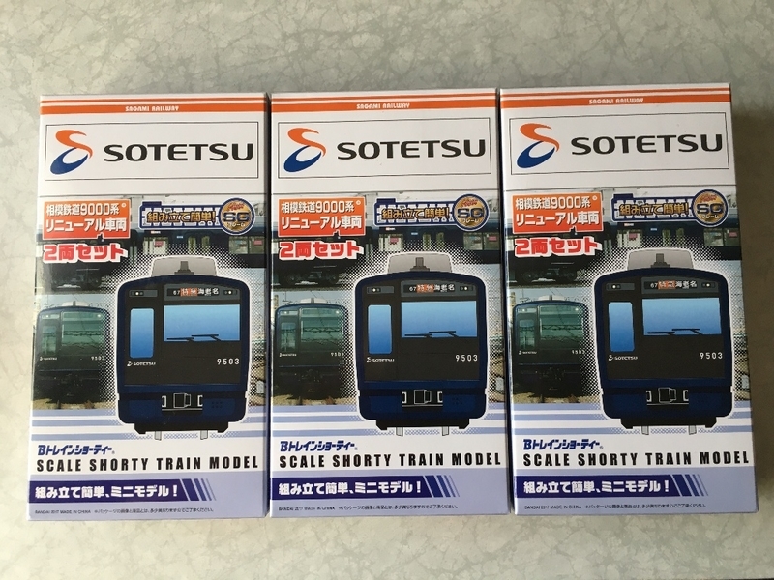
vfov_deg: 48.2
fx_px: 648
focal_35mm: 29
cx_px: 387
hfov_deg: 61.7
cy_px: 290
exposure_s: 1/30
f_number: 2.2
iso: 25
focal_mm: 4.15
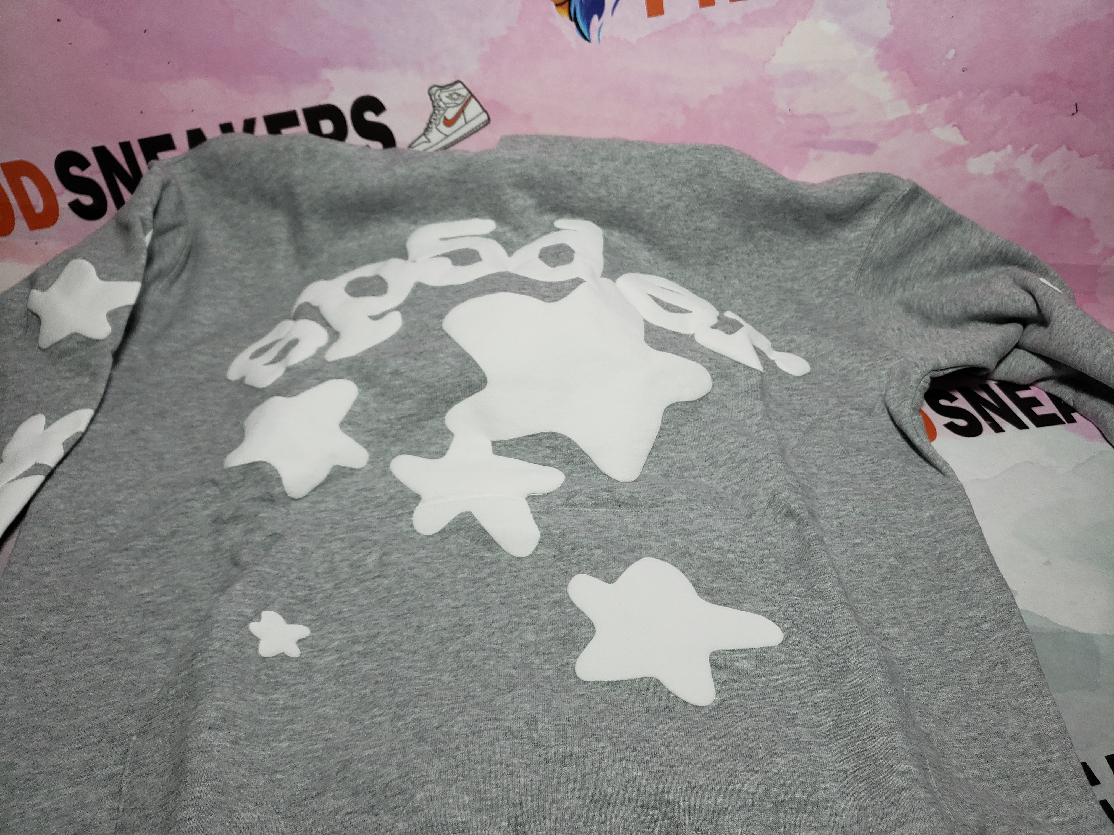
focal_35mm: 26
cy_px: 418
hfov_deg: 67.3
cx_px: 557
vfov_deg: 53.1
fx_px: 837
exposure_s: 1/763
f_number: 1.5
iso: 50
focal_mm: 4.3
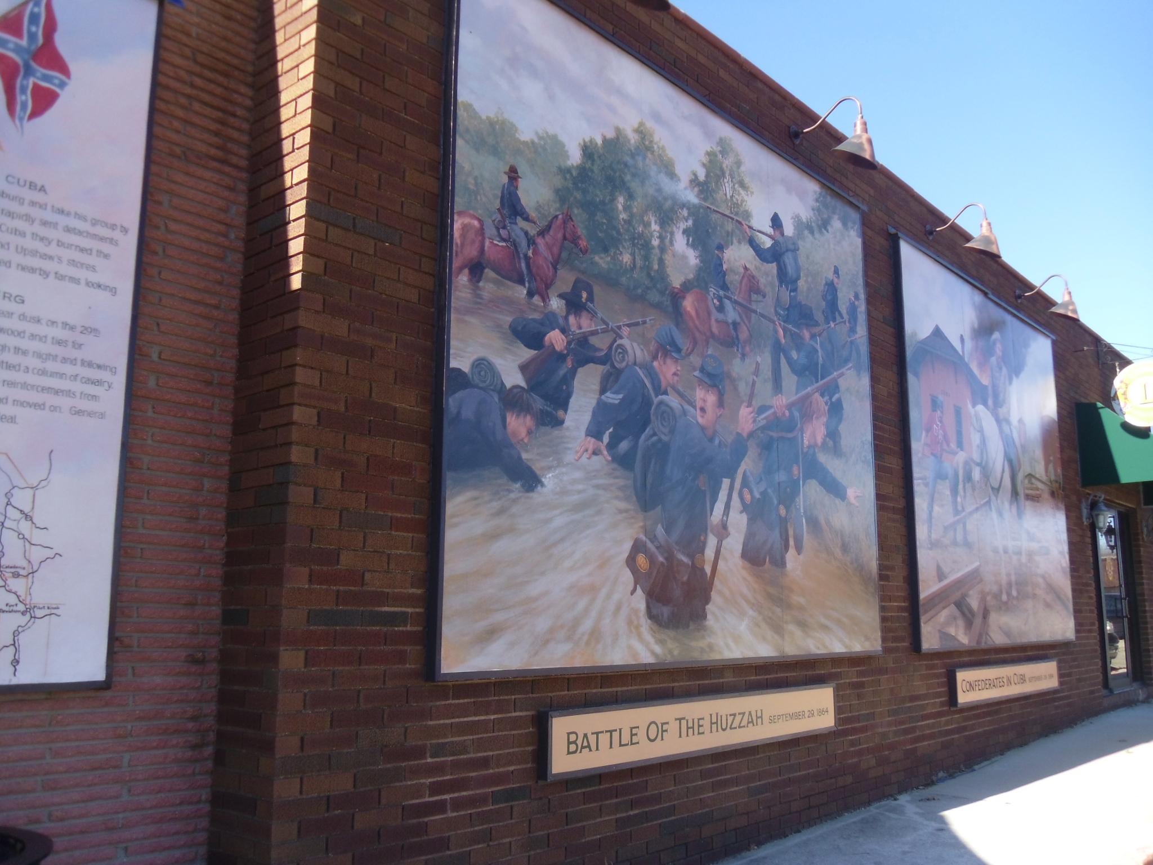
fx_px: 1033
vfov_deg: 45.4
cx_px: 576
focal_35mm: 31
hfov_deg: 58.4
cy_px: 432
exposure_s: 1/291
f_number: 3.3
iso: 80
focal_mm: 5.6
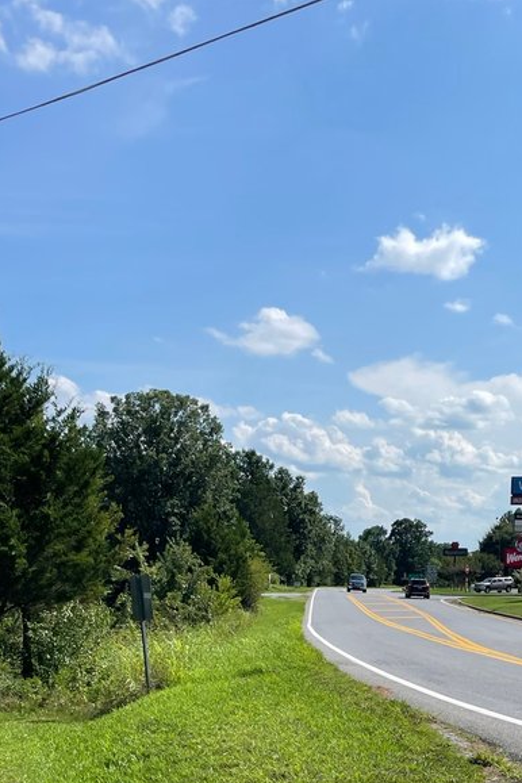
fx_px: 1153
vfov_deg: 35.4
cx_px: 335
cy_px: 701
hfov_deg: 25.4
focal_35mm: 53
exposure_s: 1/5291
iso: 32
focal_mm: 4.2
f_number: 1.6
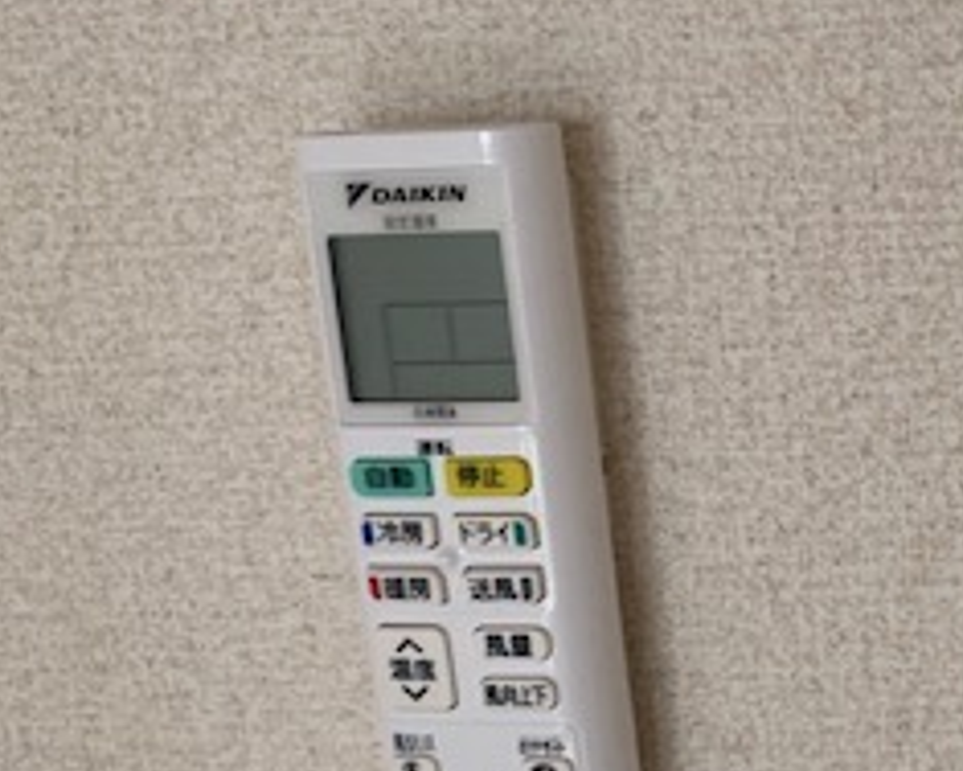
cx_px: 1279
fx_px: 1967
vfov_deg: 22.2
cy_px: 406
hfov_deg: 23.9
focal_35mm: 69
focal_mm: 4.25
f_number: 1.8
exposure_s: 1/105
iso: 125
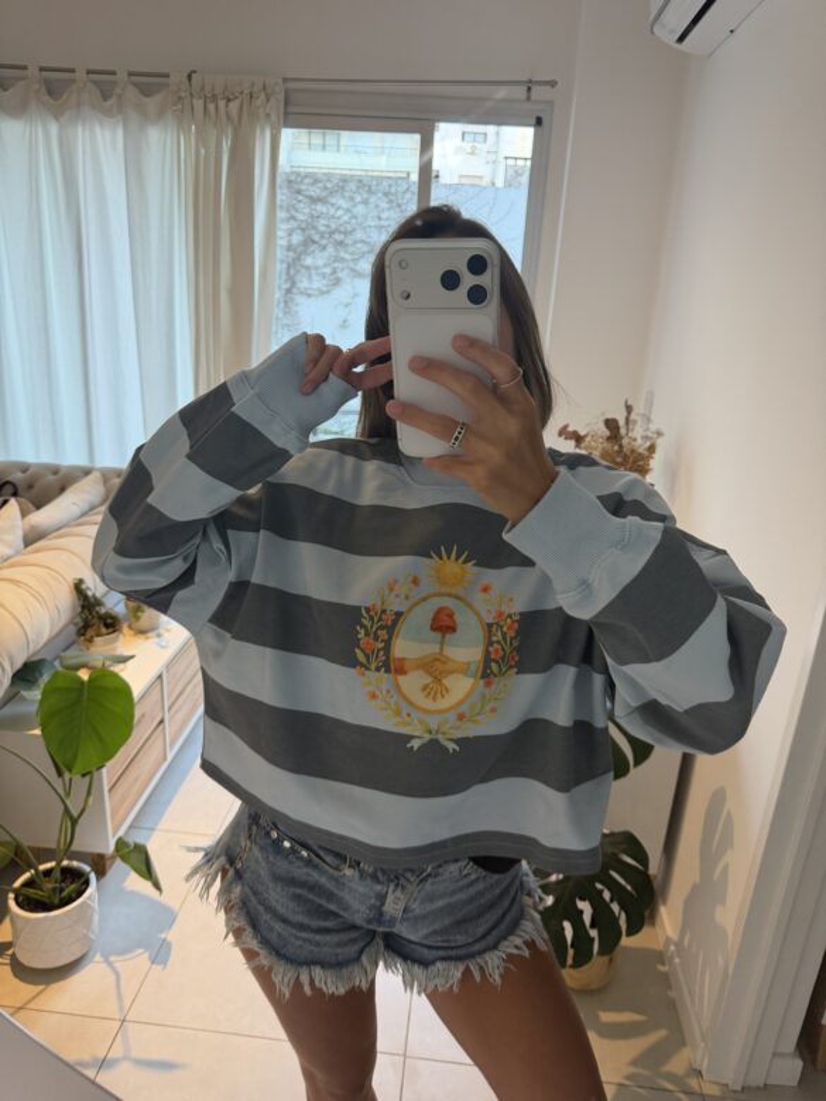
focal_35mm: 24
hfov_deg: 56.8
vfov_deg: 71.6
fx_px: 764
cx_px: 413
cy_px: 550
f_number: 1.78
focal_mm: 6.76
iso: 320
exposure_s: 1/100
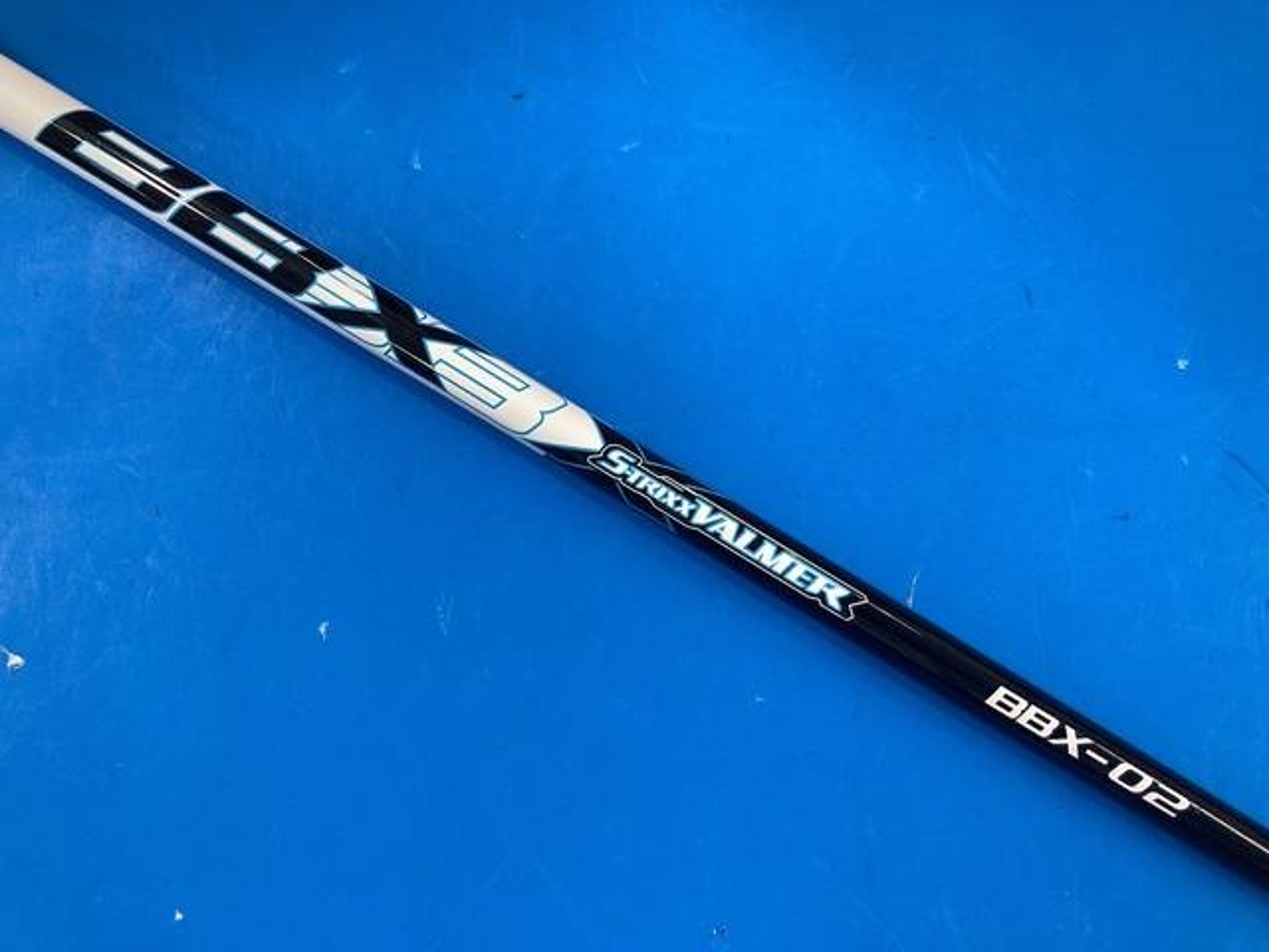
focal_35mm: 28
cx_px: 634
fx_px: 1026
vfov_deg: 49.7
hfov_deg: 63.4
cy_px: 476
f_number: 1.8
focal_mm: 3.99
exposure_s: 1/50
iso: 50
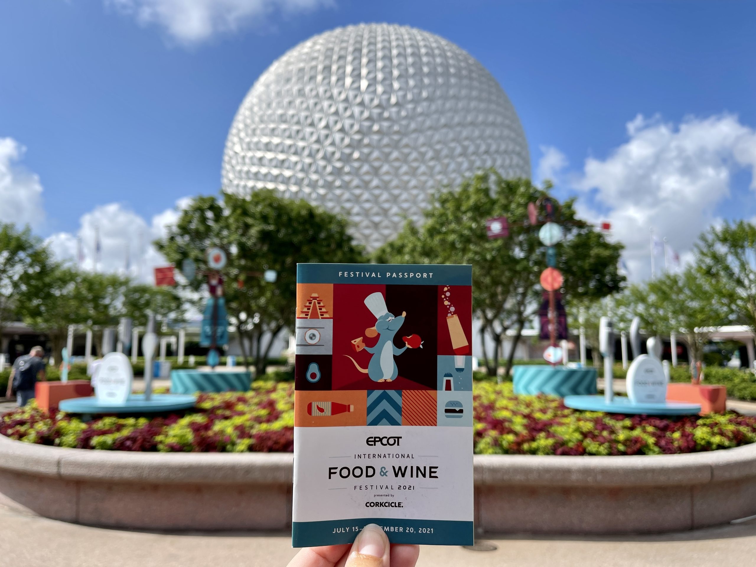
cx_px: 378
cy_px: 284
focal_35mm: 26
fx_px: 568
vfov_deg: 53.1
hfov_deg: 67.3
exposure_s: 1/3257
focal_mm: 5.1
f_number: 1.6
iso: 32
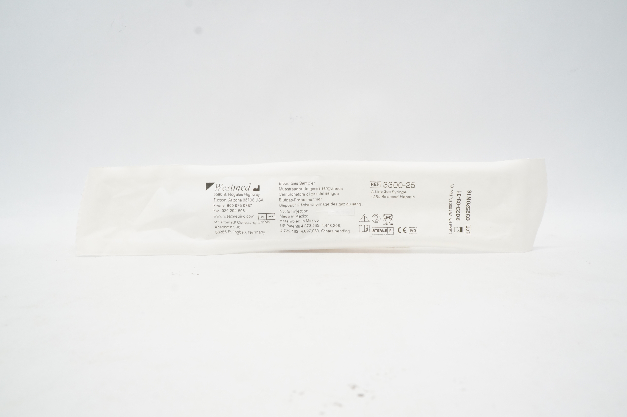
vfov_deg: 47.8
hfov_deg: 67.4
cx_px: 314
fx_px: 470
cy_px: 208
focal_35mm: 27
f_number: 11
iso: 800
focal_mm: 18
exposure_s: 1/20
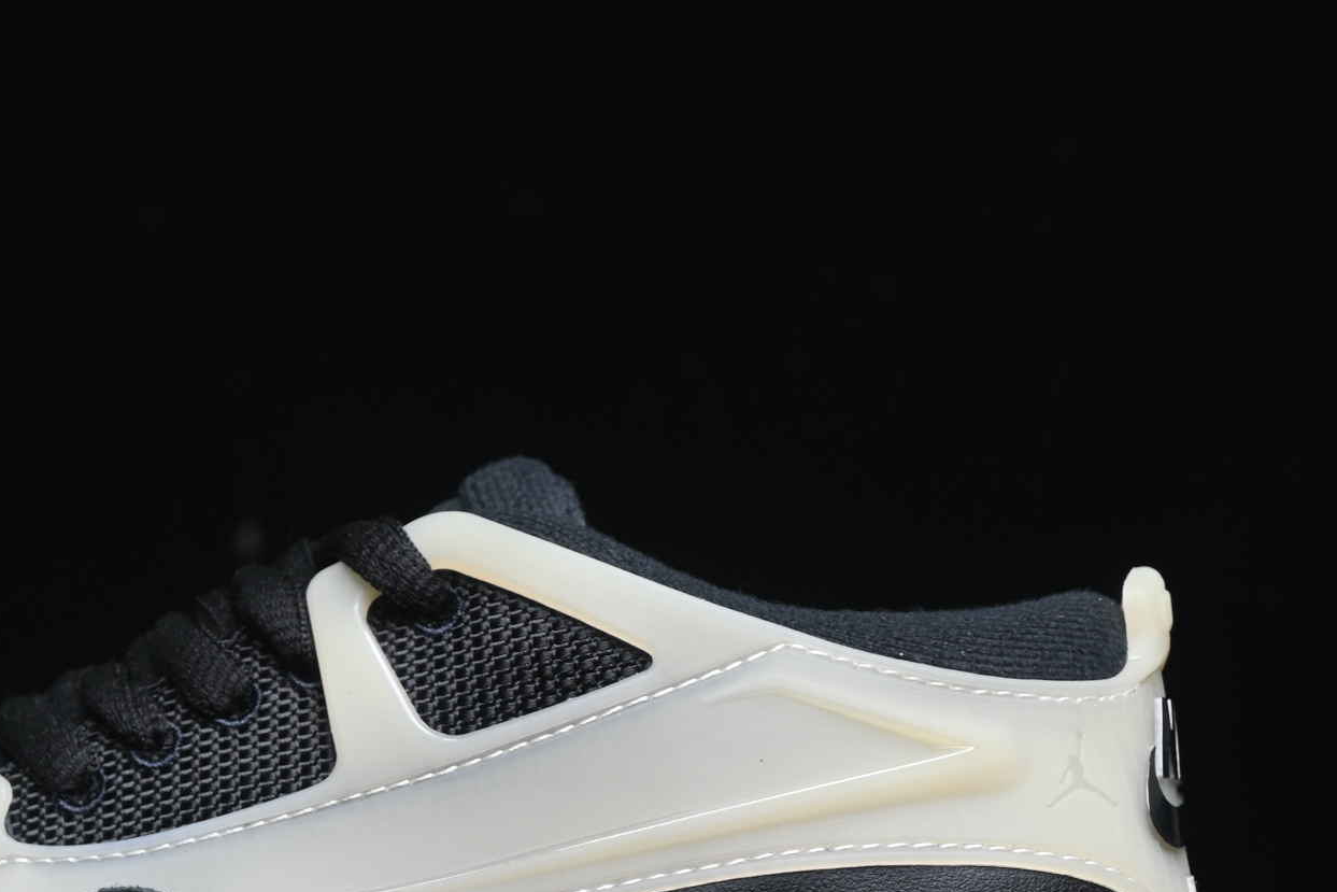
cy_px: 697
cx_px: 259
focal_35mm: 168
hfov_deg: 12.2
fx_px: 6240
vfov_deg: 8.2
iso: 160
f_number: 6.3
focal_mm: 50
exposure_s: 1/60
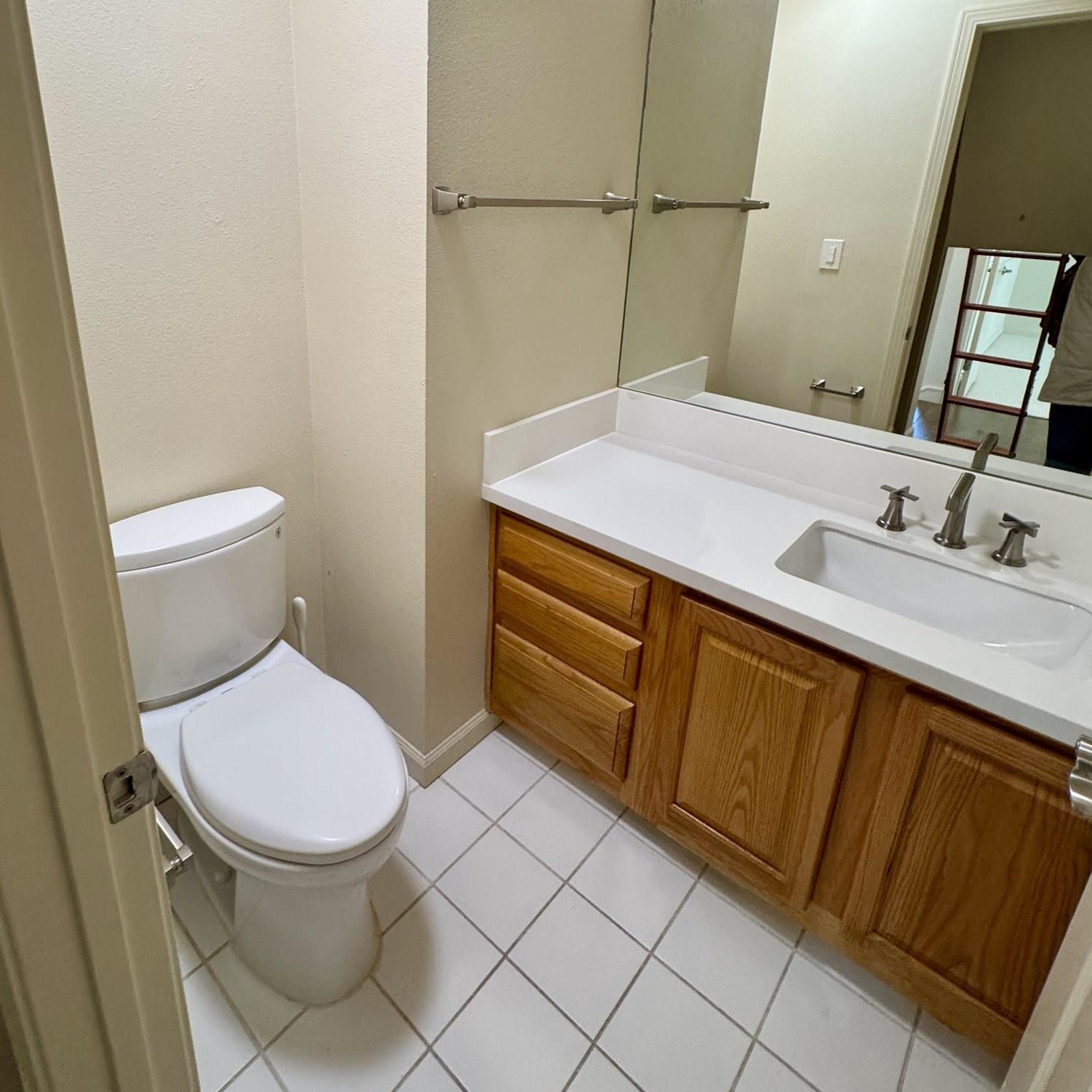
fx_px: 678
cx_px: 472
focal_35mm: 19
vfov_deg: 76.4
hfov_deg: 77.3
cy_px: 413
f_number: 2.2
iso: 250
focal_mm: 2.22
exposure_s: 1/120
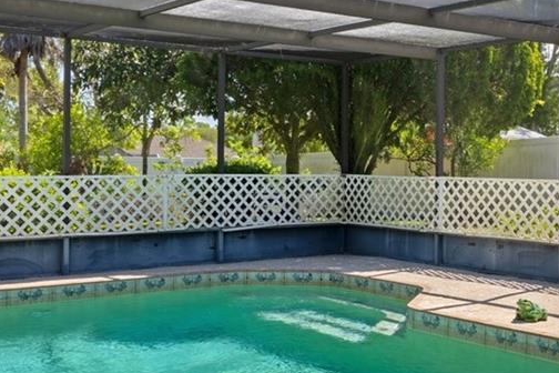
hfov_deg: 36.0
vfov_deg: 25.1
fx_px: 838
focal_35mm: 54
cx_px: 424
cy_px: 199
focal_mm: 17
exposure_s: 1/320
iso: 320
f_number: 9
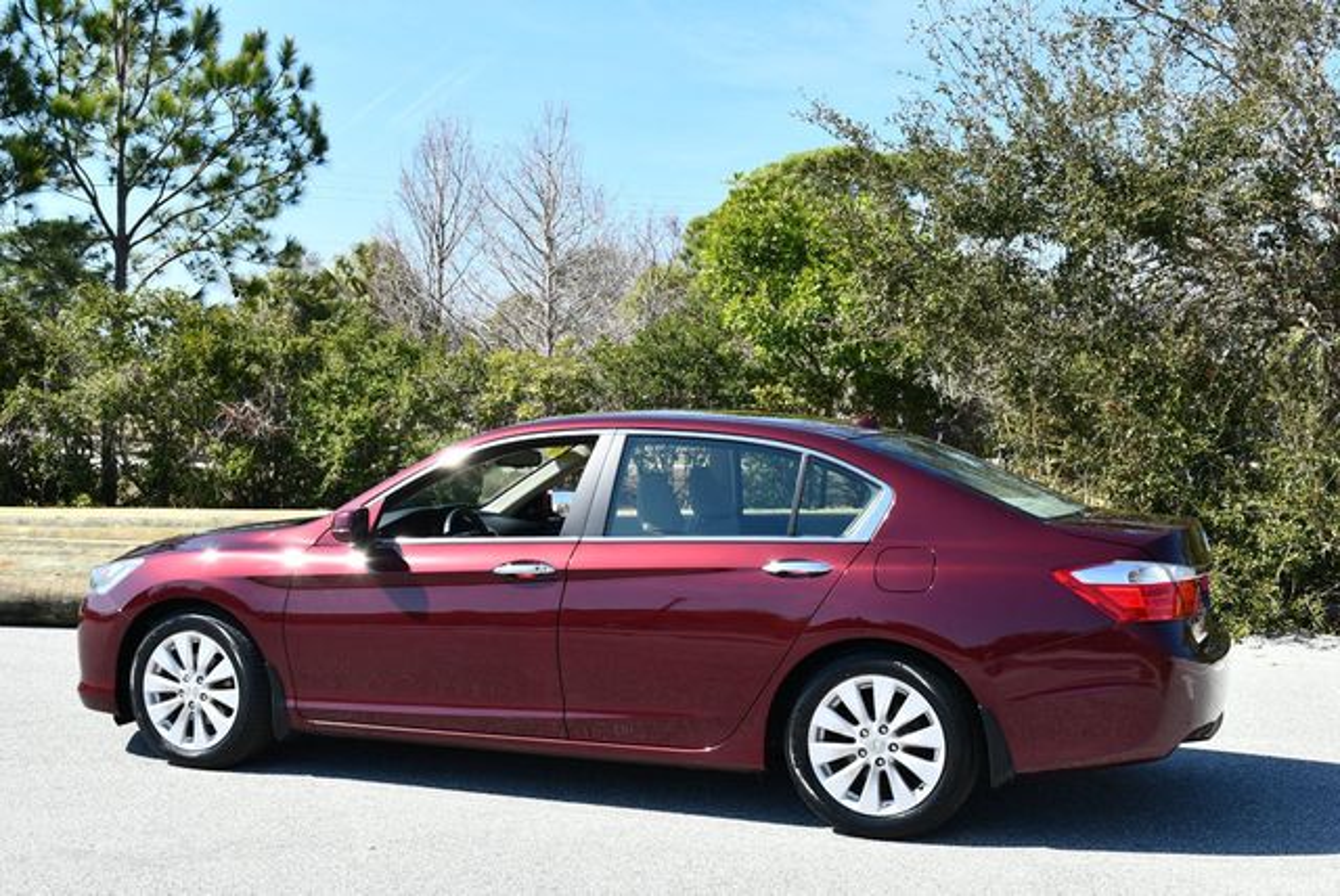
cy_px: 448
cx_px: 670
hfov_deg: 44.5
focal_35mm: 44
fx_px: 1639
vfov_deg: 30.6
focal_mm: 22
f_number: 8
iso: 160
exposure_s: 1/250
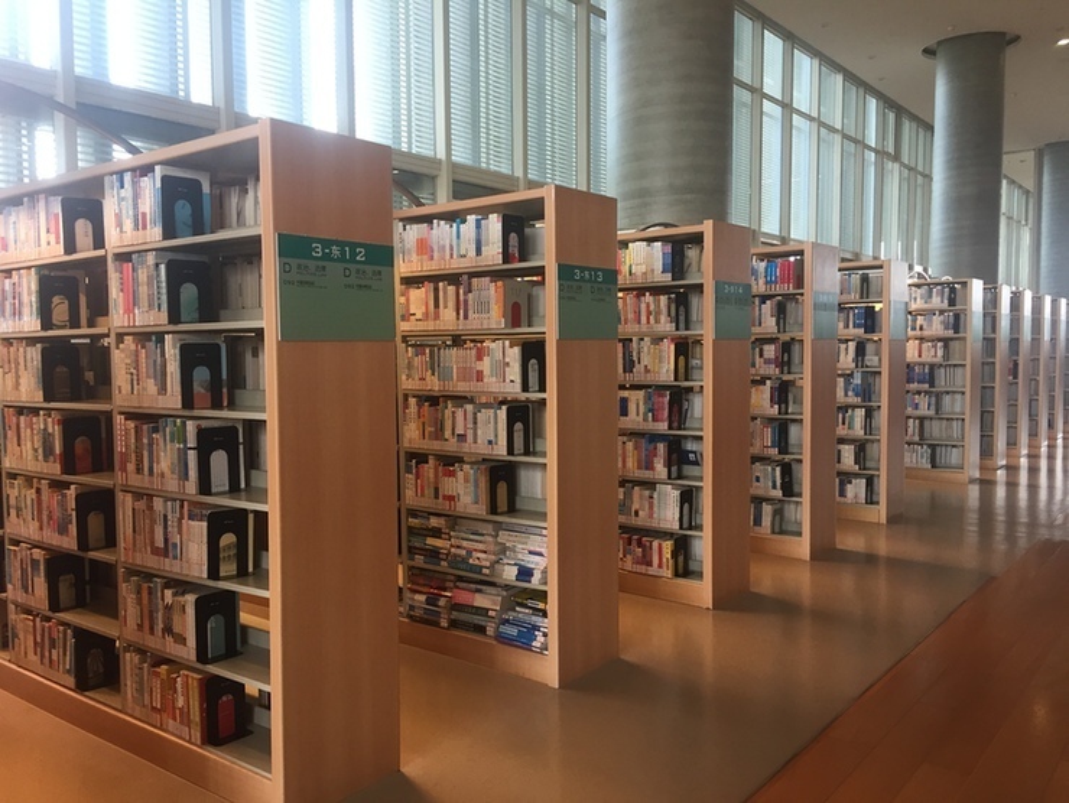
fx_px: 896
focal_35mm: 29
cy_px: 402
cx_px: 534
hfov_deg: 61.6
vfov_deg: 48.3
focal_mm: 4.15
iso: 64
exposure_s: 1/33
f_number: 2.2
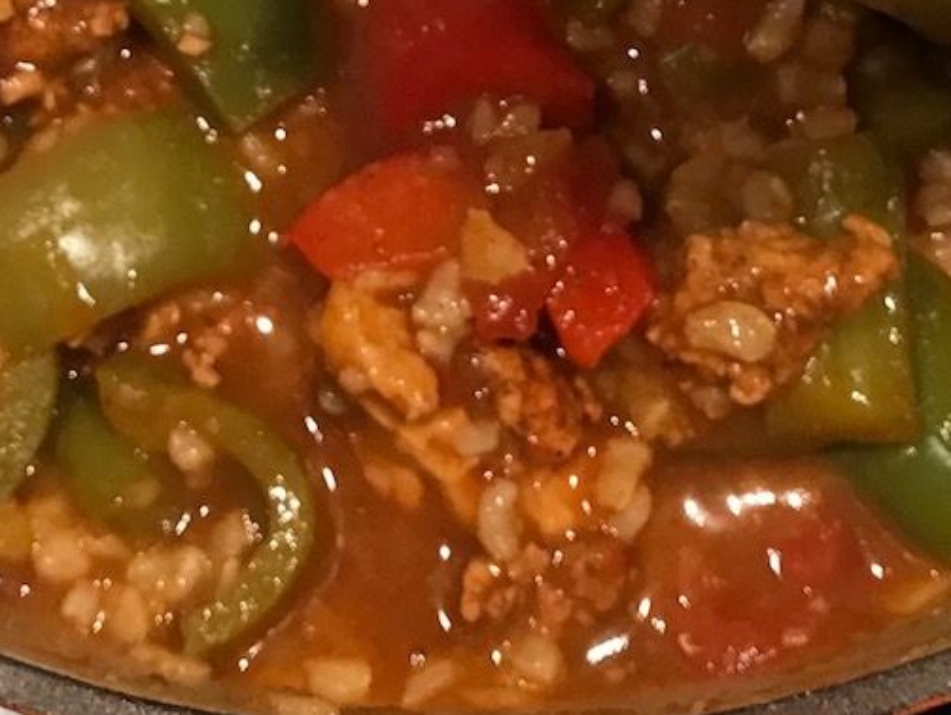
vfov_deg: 15.4
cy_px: -356
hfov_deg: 22.0
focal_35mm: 89
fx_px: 2447
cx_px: 437
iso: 40
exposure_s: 1/24
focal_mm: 3.99
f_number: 1.8
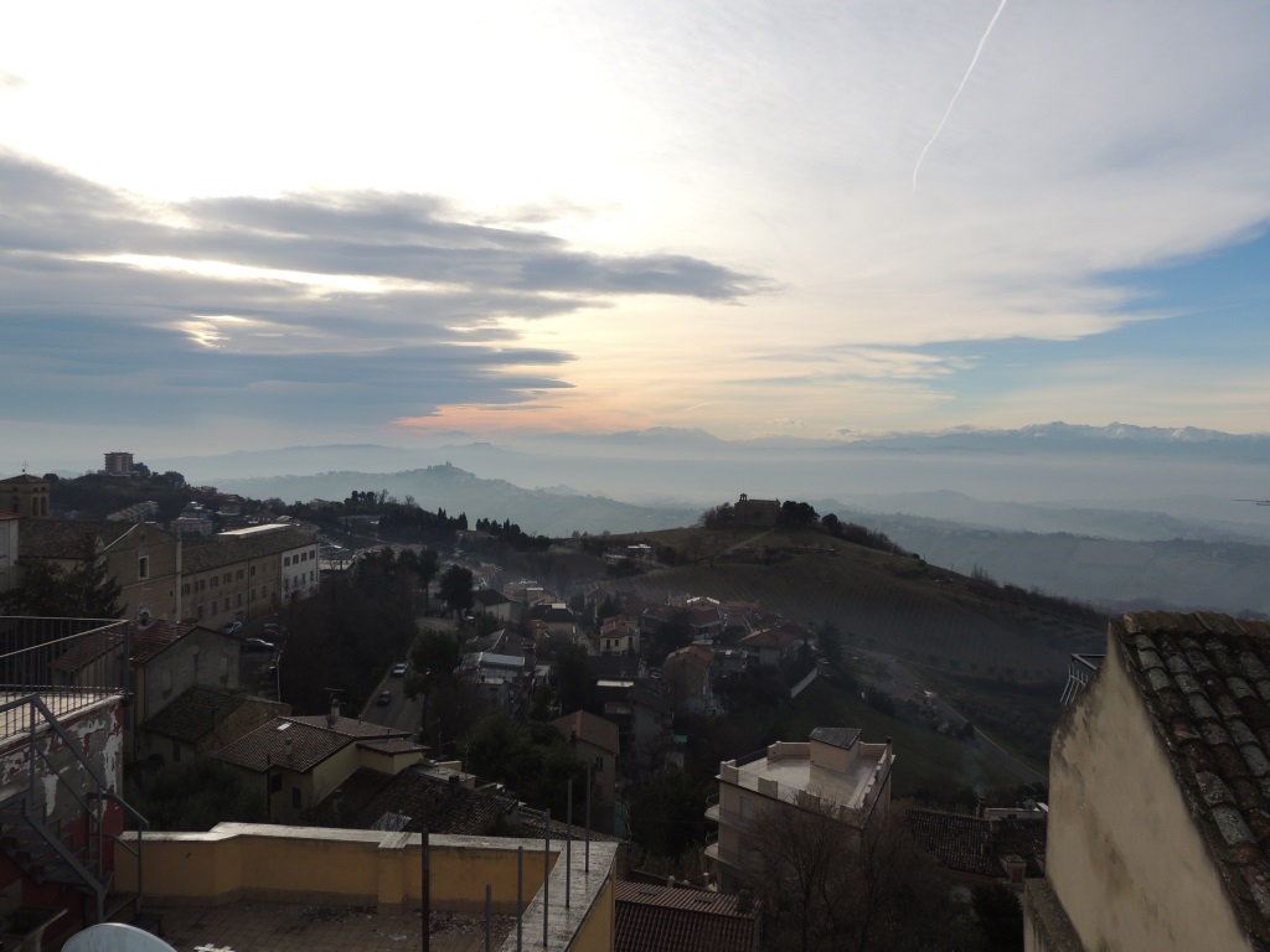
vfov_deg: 56.8
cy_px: 476
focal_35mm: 24
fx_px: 881
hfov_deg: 71.6
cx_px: 635
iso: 100
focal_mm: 4.3
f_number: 3.3
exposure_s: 1/1250
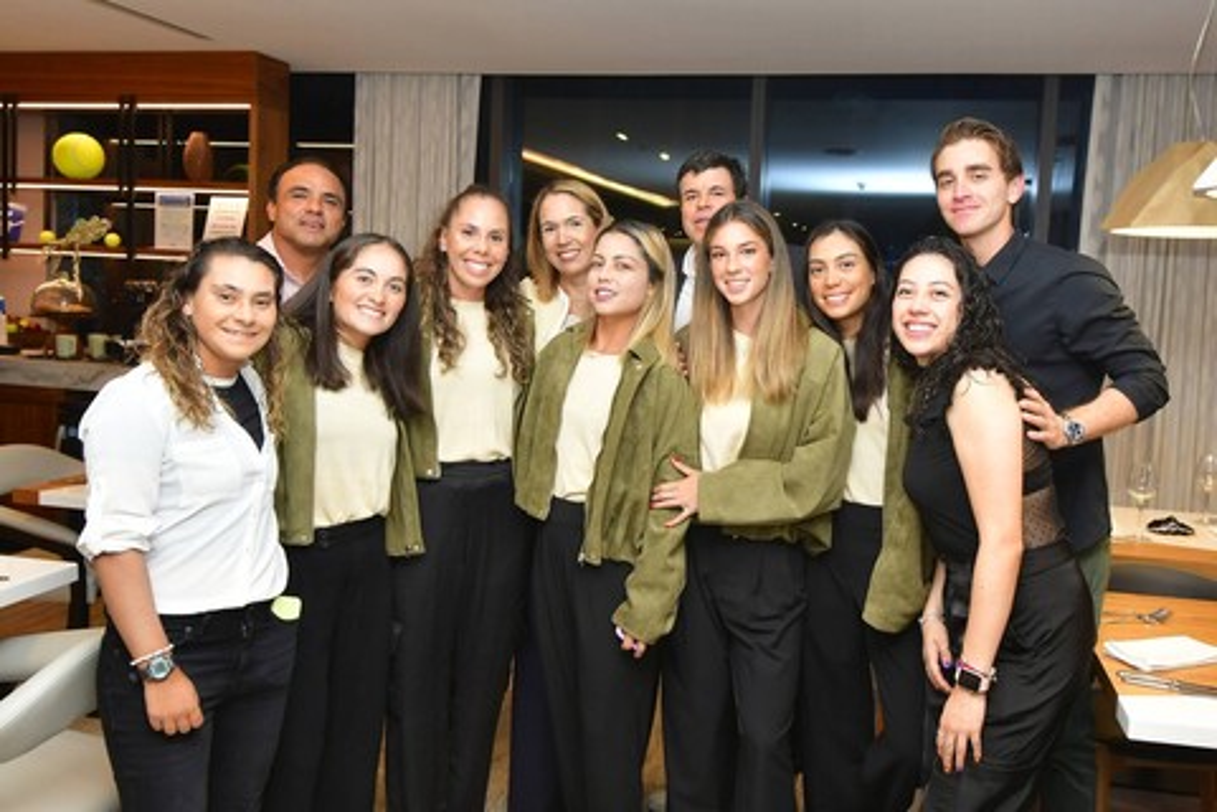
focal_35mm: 24
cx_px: 608
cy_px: 406
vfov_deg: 53.1
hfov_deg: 73.7
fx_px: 811
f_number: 4.5
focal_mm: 16
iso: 400
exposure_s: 1/25
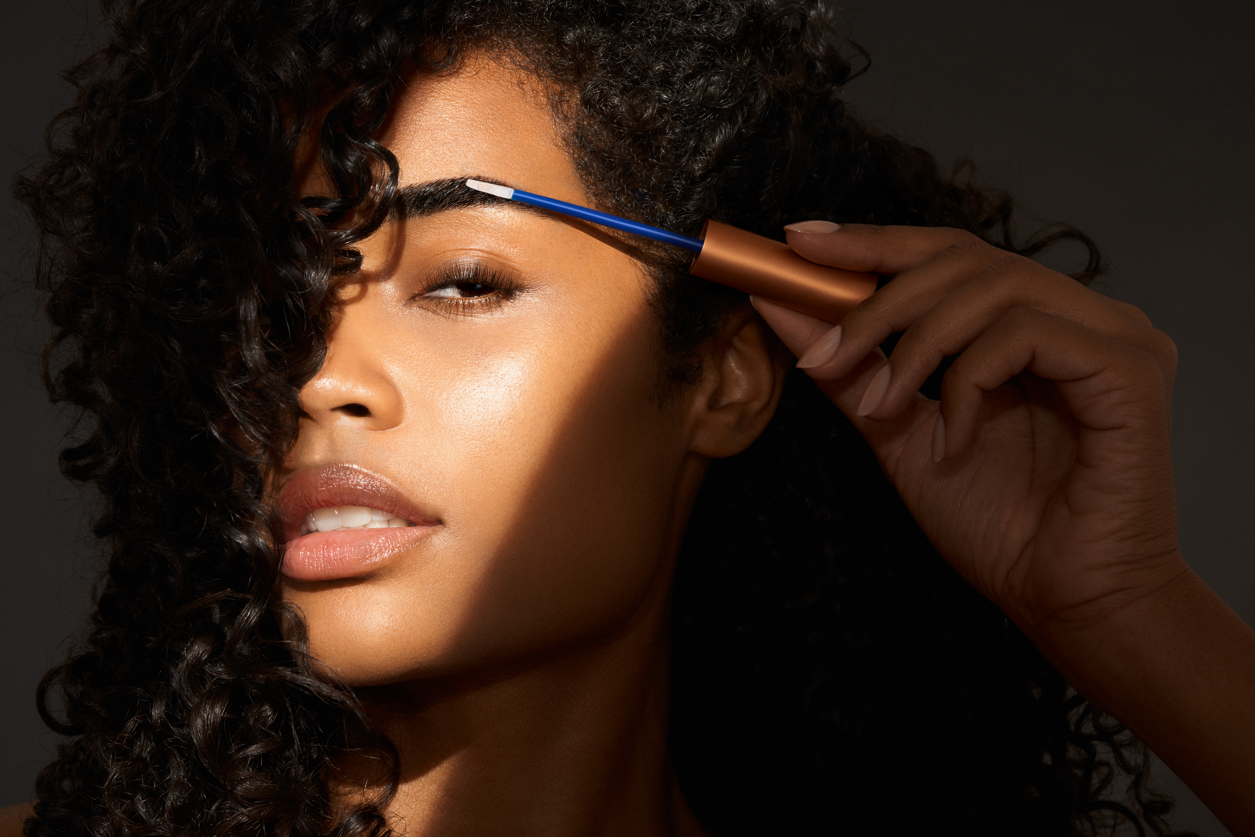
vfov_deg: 15.2
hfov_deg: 22.6
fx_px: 3137
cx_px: 628
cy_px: 418
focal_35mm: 90
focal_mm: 90
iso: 400
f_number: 11
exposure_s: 1/160
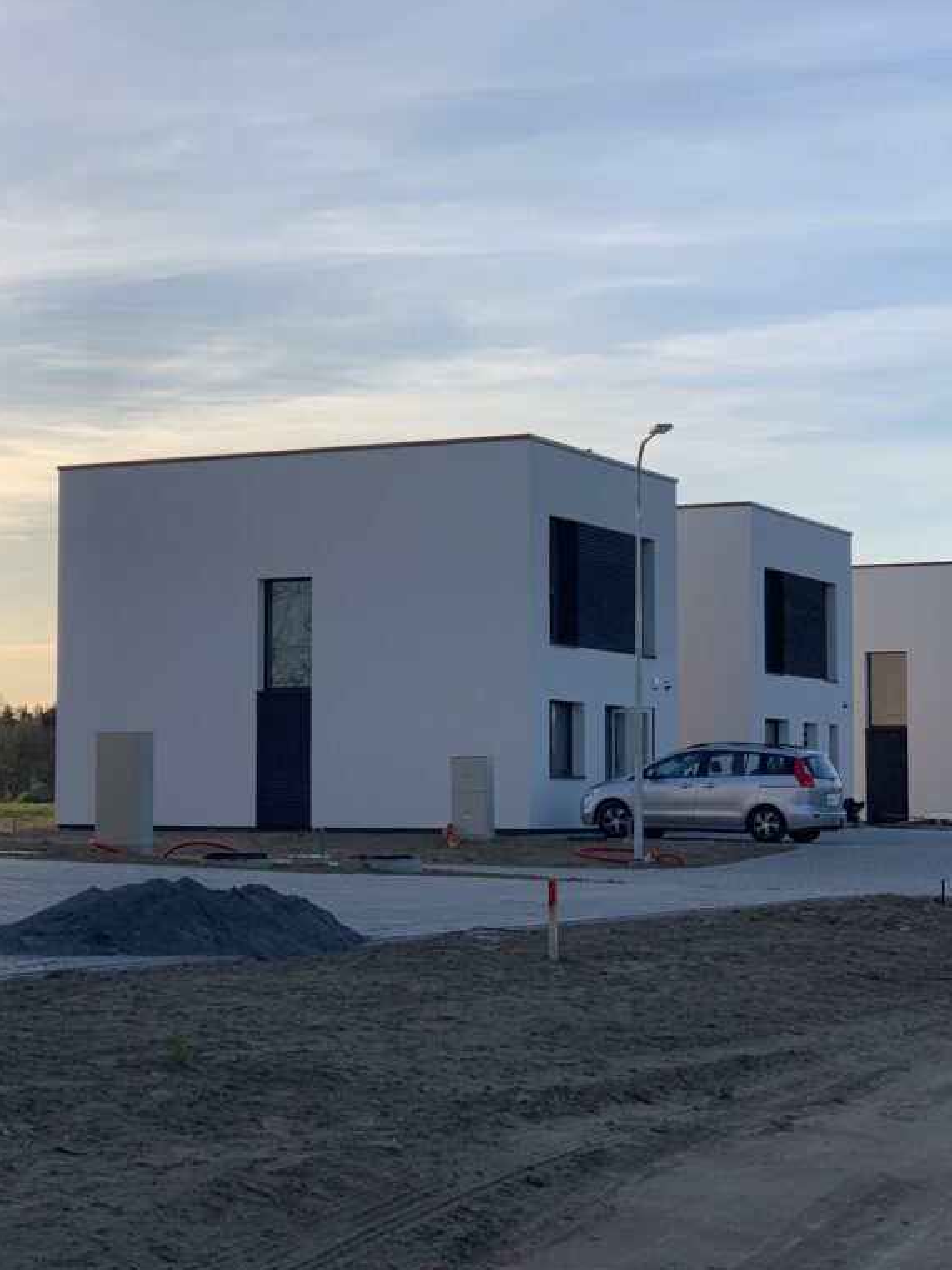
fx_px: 2566
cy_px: 634
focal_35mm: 70
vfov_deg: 27.8
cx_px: 420
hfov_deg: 21.0
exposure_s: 1/841
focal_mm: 6
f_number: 2.4
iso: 16
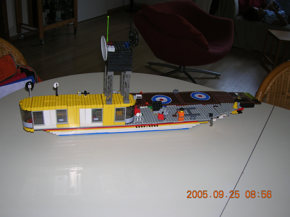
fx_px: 318
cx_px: 145
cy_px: 108
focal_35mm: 38
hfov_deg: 49.0
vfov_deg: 37.7
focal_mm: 6.4
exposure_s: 1/60.1
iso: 50
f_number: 3
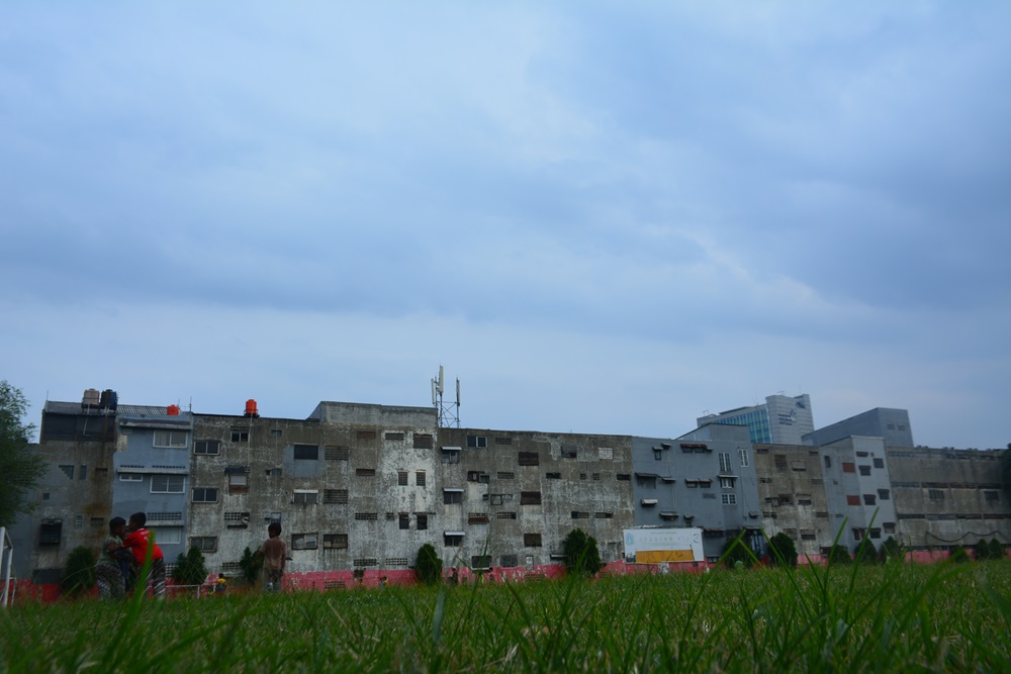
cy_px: 337
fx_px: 927
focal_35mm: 33
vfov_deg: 40.0
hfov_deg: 57.2
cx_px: 506
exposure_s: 1/320
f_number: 9
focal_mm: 22
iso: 200
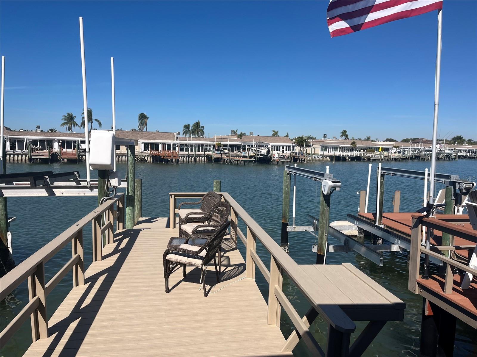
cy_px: 178
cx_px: 238
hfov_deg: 67.3
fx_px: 358
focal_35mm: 26
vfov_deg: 53.1
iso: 50
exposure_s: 1/5848
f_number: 1.6
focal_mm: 5.1
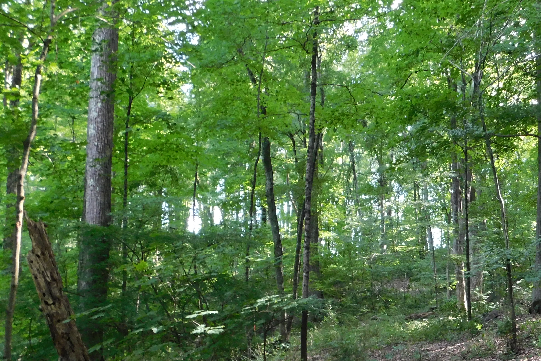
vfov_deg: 32.7
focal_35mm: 40
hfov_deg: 47.0
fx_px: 601
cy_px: 275
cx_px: 395
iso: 250
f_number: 3
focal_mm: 4
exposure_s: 1/30
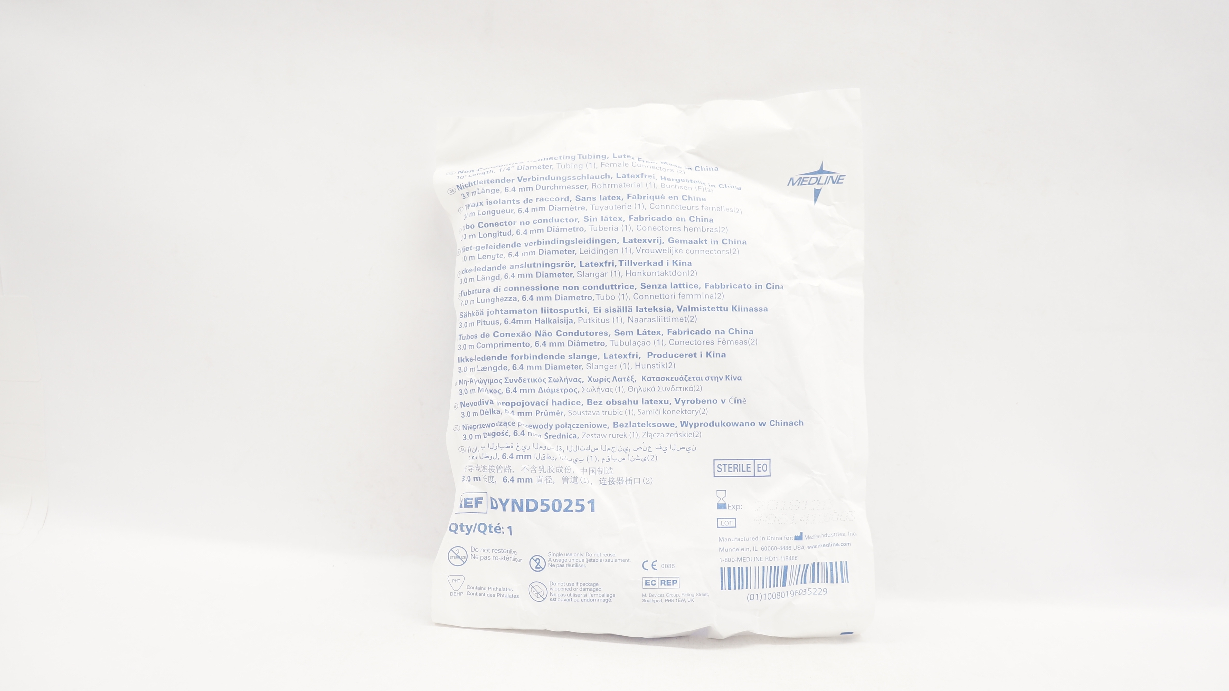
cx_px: 619
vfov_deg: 40.0
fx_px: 945
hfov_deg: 66.1
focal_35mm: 29
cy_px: 417
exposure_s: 1/60
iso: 400
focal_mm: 18
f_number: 5
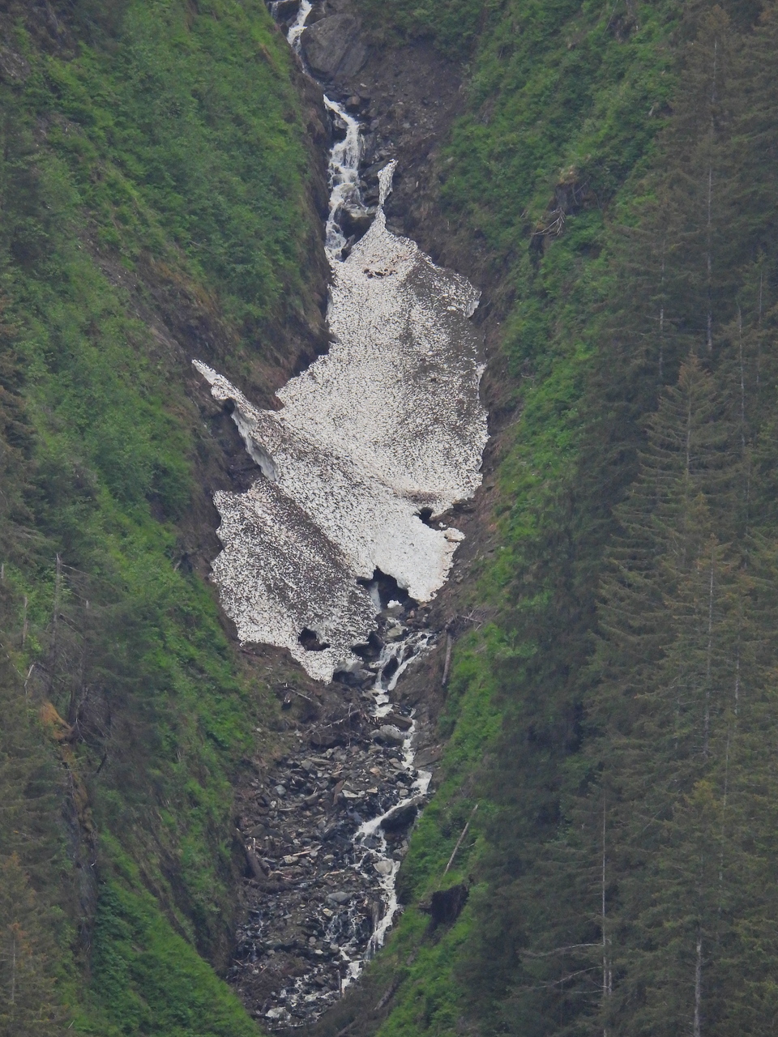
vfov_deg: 2.8
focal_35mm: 700
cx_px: 389
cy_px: 518
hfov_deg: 2.1
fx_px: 20977
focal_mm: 125
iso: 400
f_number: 5.6
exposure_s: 1/320
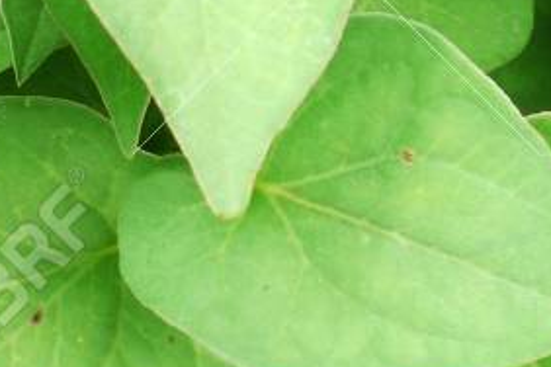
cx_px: -381
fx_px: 4836
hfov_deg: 6.4
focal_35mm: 316
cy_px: -378
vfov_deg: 4.3
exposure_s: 1/60
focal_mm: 33
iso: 250
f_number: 8
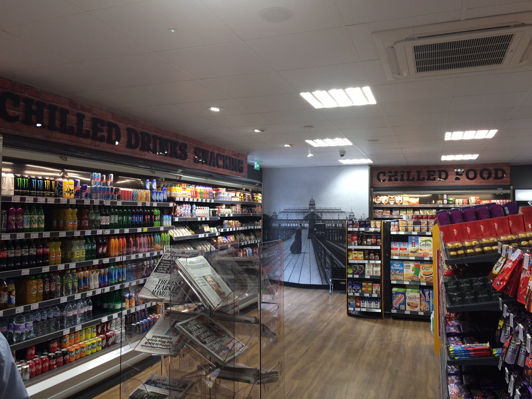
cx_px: 266
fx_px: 446
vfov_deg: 48.2
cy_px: 200
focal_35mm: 29
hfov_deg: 61.7
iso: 50
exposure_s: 1/50
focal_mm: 4.15
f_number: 2.2
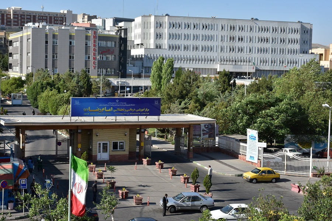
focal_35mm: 68
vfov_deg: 20.2
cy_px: 110
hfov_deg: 29.9
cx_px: 166
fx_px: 622
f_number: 14
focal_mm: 45
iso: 800
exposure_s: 1/800
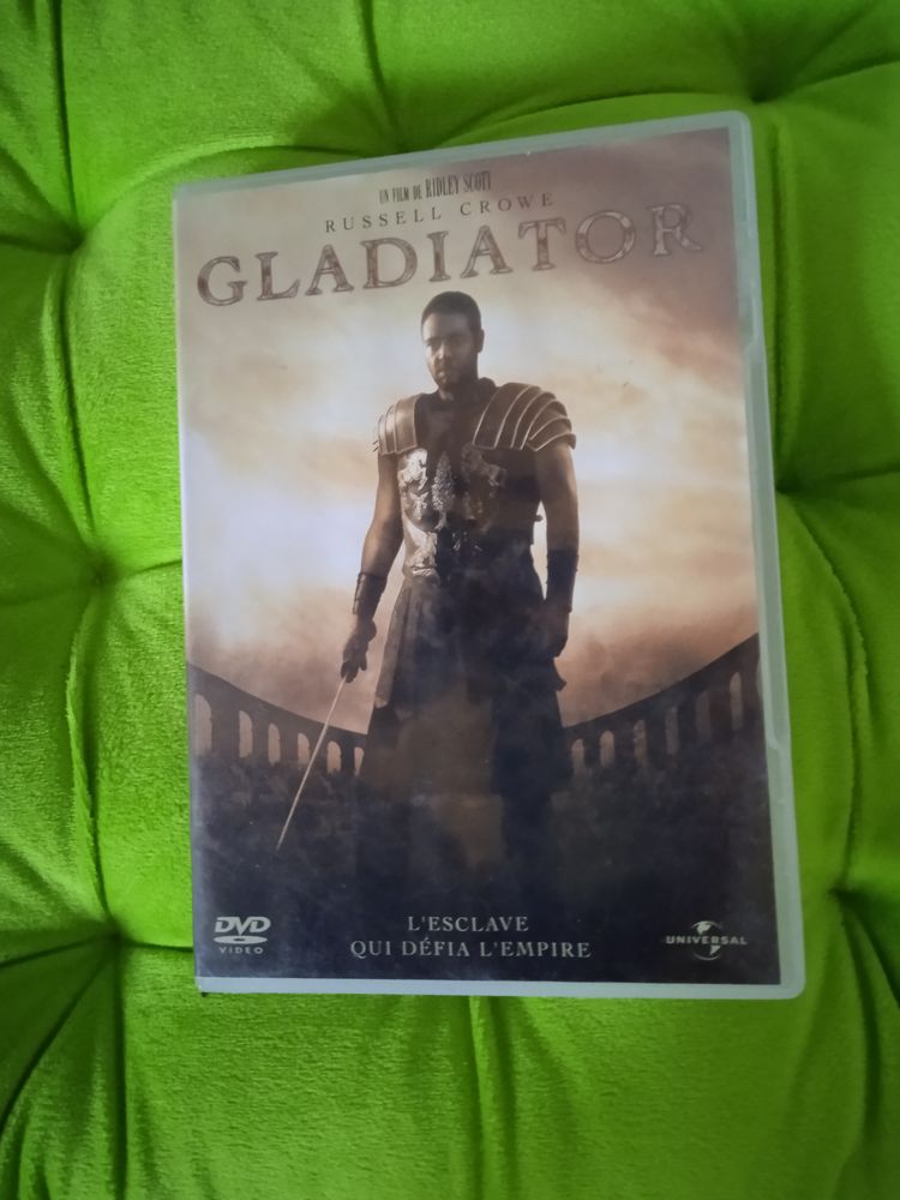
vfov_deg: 63.4
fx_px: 971
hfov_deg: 49.7
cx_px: 450
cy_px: 600
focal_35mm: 28
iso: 3125
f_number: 2.2
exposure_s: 1/14.3
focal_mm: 3.43
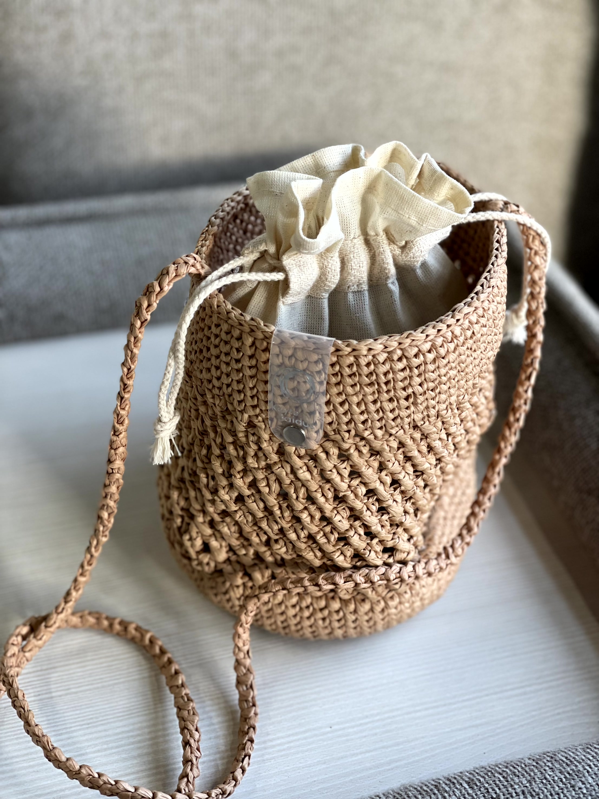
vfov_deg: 36.8
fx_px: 1200
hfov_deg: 28.0
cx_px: 300
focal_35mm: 52
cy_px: 400
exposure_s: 1/122
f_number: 2
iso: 64
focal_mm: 6
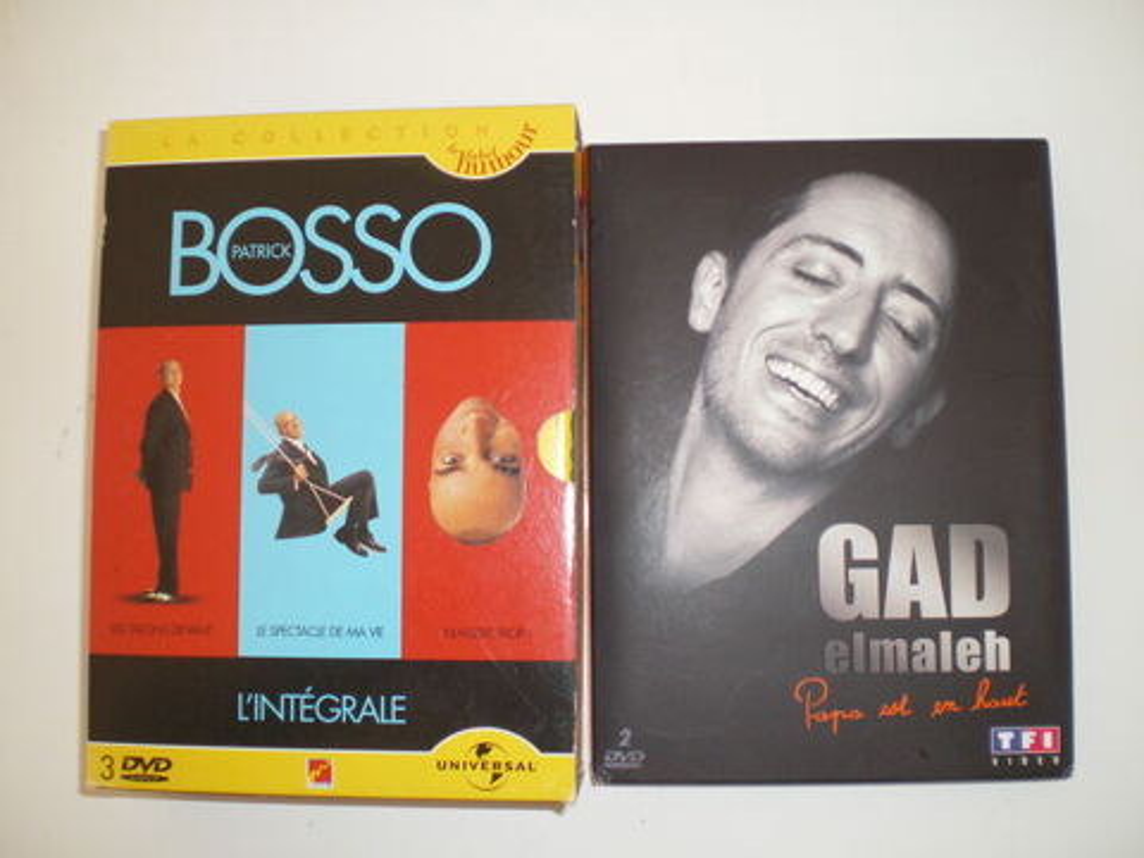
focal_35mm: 38
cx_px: 572
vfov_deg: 37.7
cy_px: 429
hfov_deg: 49.0
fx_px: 1256
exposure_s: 1/50
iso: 200
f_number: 3.1
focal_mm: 6.3
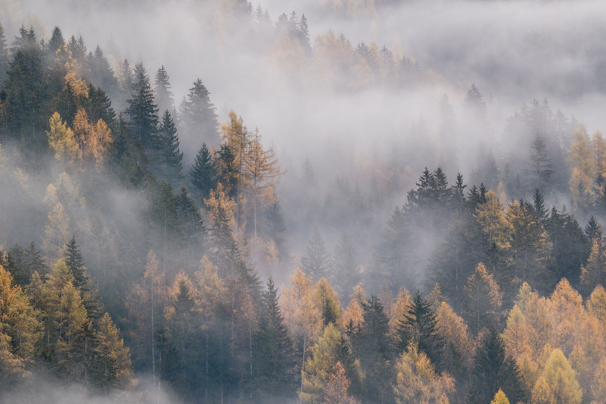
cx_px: 278
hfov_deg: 7.3
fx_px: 4725
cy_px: 269
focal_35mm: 281
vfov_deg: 4.9
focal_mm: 135
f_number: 9
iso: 100
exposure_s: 1/20
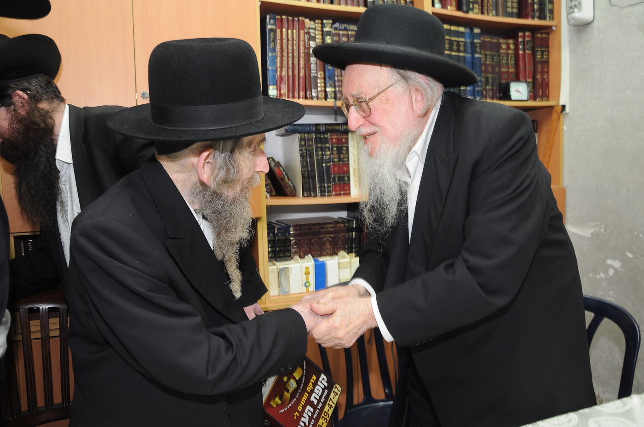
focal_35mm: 32
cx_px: 322
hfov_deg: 59.6
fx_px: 563
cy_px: 214
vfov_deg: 41.6
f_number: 4.5
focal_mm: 21
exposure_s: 1/60
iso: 500
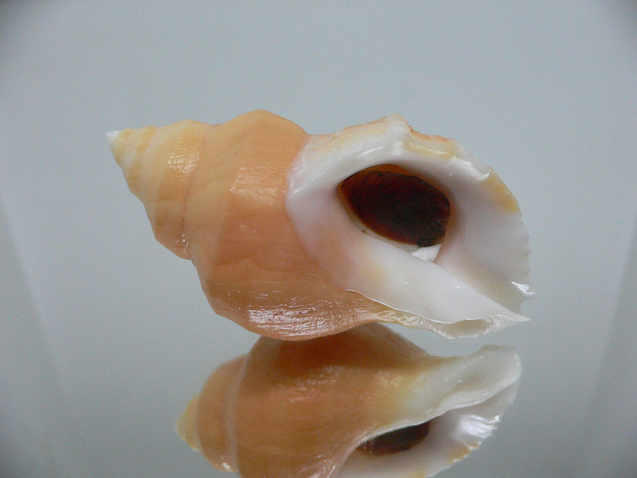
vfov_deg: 40.7
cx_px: 318
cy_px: 239
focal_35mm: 35
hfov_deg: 52.6
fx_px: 644
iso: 200
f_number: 2.8
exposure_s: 1/60
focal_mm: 4.6
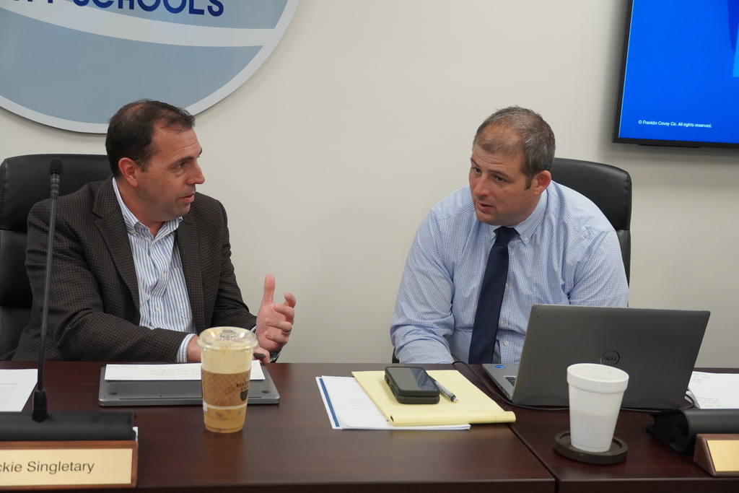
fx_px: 1047
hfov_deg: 38.9
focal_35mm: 51
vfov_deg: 26.5
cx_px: 370
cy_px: 246
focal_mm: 34
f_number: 4.5
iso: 2000
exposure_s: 1/160
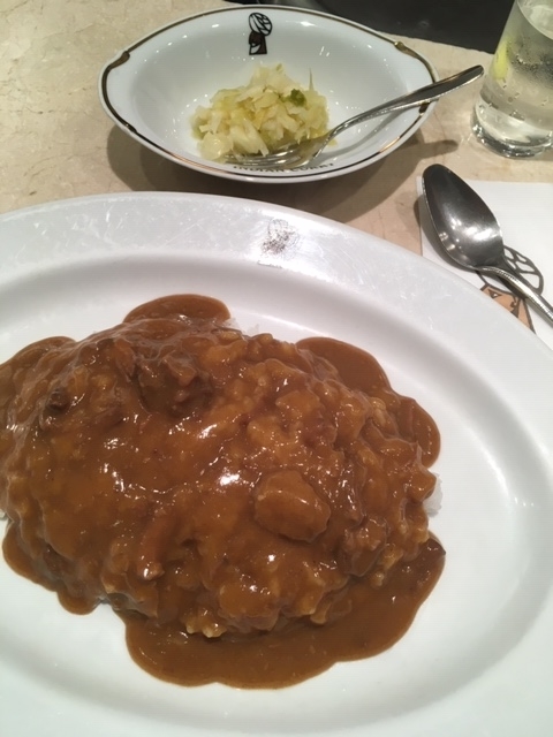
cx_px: 276
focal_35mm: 29
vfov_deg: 61.7
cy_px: 368
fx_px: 618
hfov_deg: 48.2
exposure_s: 1/30
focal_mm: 4.15
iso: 32
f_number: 2.2
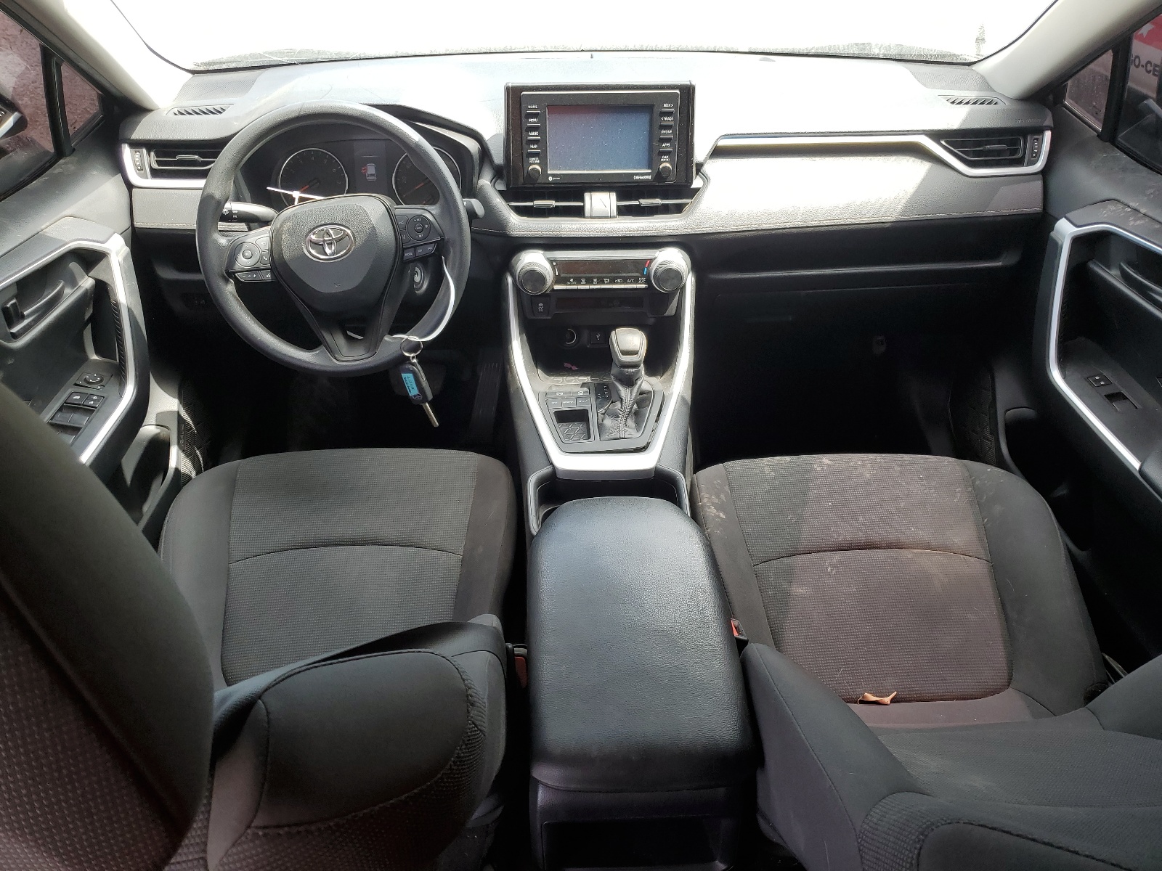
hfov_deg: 67.3
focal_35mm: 26
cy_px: 436
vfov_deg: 53.1
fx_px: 873
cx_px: 581
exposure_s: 1/270
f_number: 1.5
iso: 50
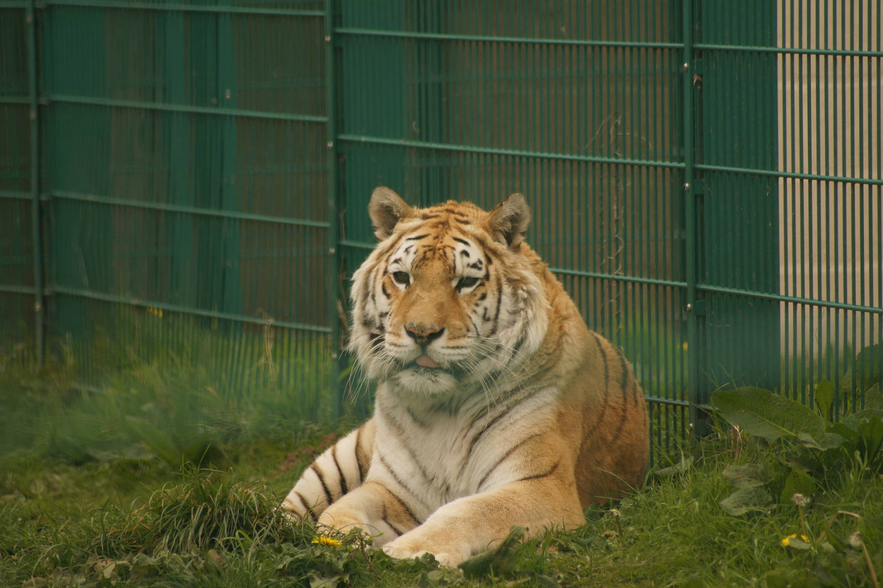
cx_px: 442
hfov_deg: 4.6
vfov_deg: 3.1
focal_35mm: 450
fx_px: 11031
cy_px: 294
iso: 250
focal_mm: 300
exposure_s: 1/500
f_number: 5.6
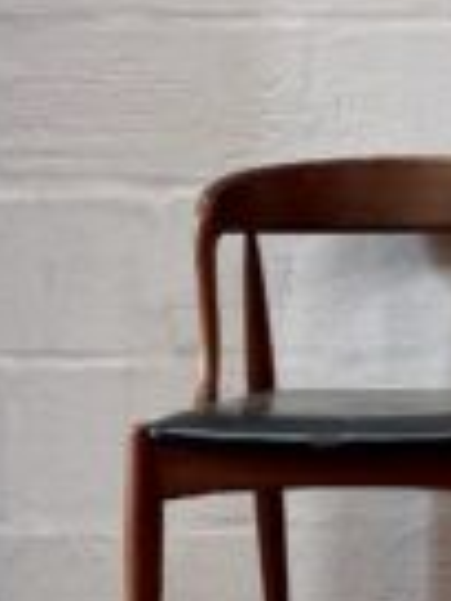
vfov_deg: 17.1
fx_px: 1998
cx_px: 937
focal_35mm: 115
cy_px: 186
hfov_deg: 11.5
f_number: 1.8
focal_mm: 4.25
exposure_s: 1/120
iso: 125
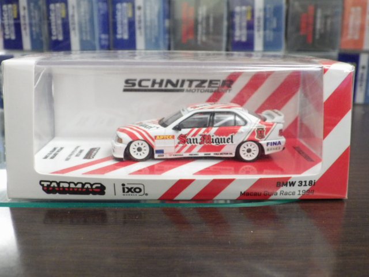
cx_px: 184
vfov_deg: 35.1
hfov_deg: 45.8
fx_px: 437
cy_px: 138
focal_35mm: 41
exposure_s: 1/45
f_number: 3.6
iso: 800
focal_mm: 7.4
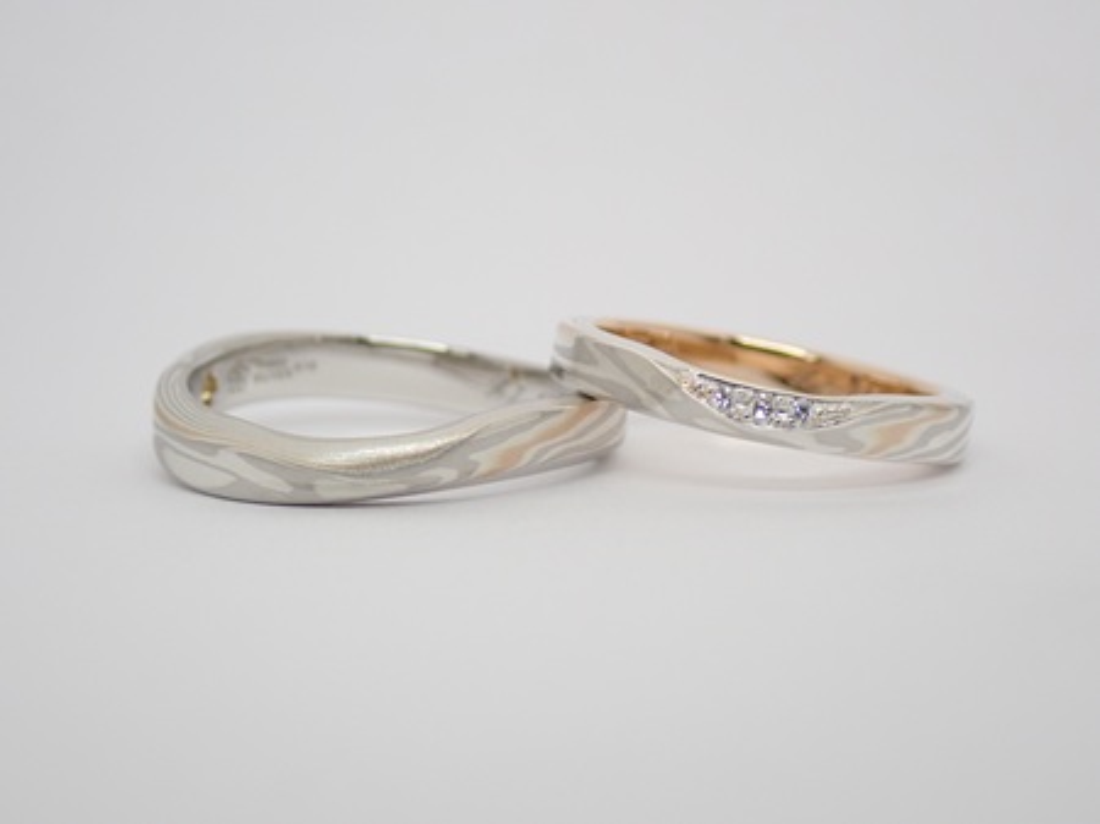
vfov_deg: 19.1
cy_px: 412
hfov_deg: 25.3
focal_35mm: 77
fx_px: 2446
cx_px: 550
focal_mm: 13.65
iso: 200
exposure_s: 1/125
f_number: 4.1
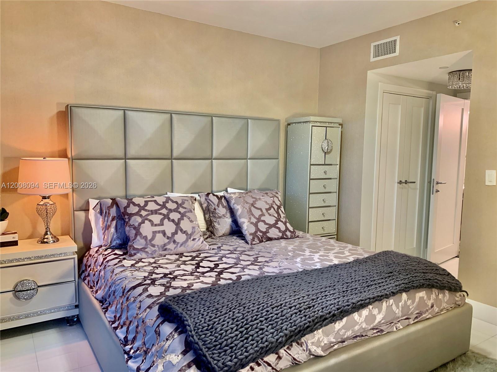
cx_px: 248
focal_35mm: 26
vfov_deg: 53.1
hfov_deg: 67.3
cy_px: 186
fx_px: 373
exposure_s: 1/60
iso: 200
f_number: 1.8
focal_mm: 4.25
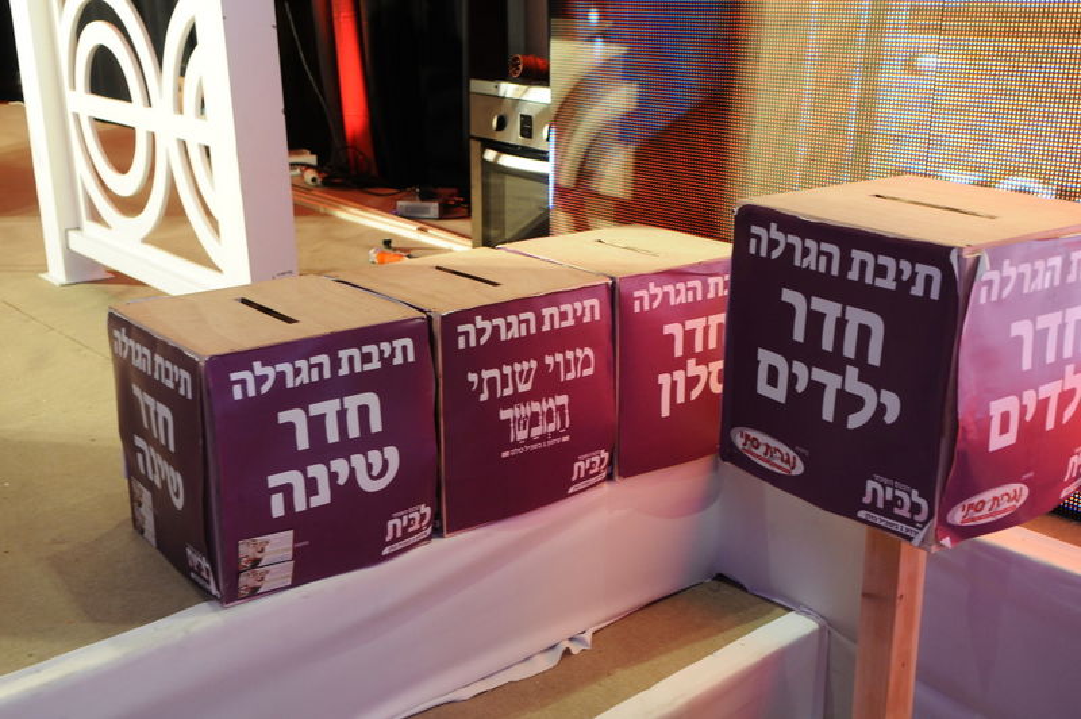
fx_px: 1170
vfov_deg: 34.2
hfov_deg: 49.6
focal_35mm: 39
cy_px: 360
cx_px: 540
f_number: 4
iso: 800
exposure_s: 1/40
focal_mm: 26
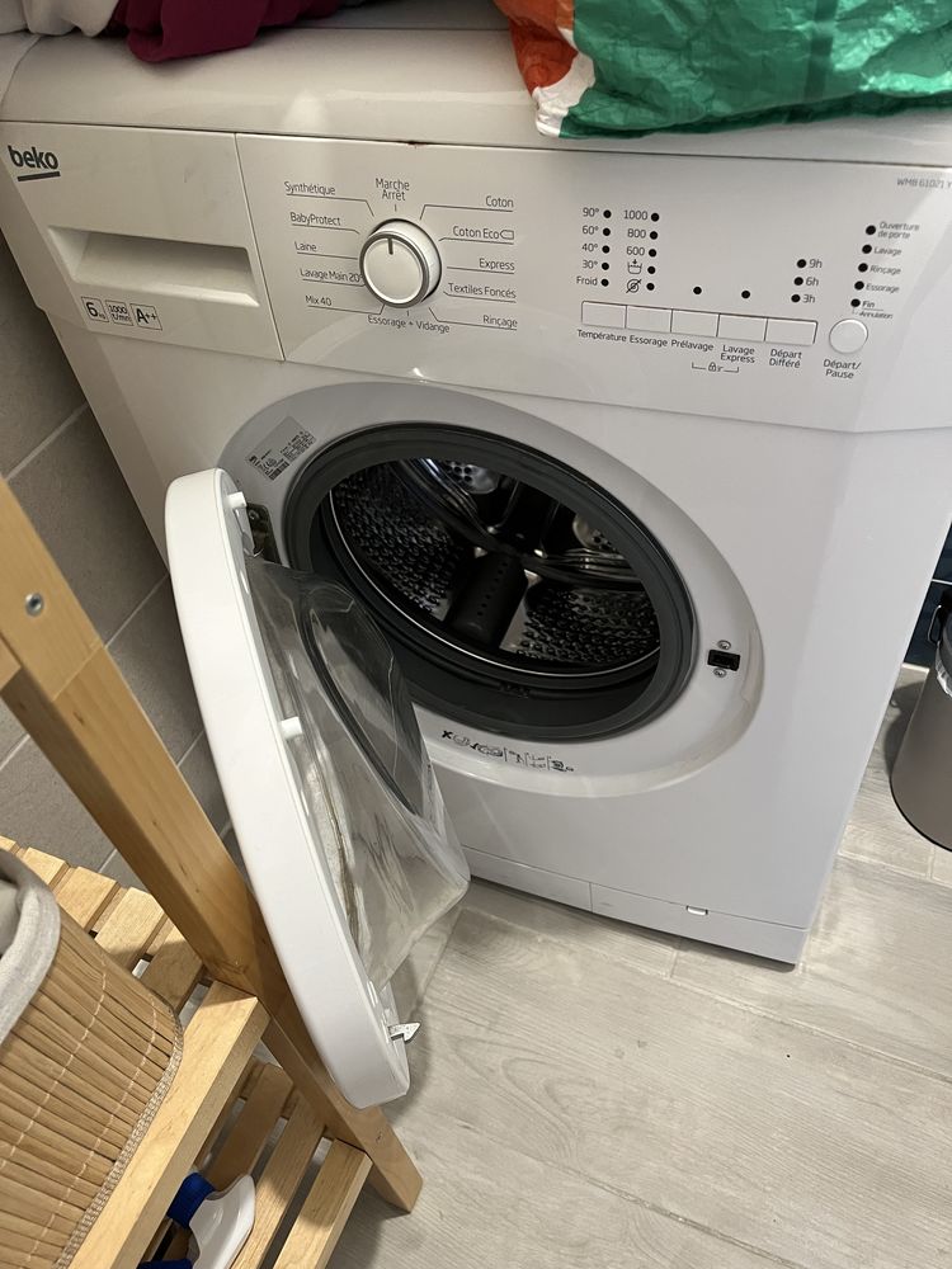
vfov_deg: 67.3
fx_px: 953
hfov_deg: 53.1
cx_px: 476
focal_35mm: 26
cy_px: 634
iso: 400
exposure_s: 1/50
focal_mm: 5.1
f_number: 1.6
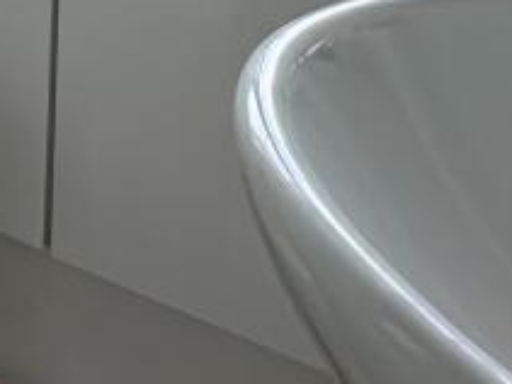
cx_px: -500
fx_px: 1005
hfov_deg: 18.7
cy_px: -374
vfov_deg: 16.6
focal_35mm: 68
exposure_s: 1/99
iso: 50
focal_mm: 2.22
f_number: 2.2
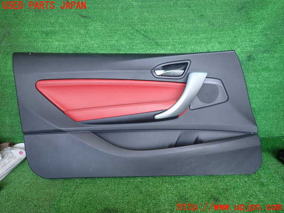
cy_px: 106
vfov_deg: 54.9
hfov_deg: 69.4
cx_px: 142
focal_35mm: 25
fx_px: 205
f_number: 2
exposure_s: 1/60
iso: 160
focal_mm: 4.5
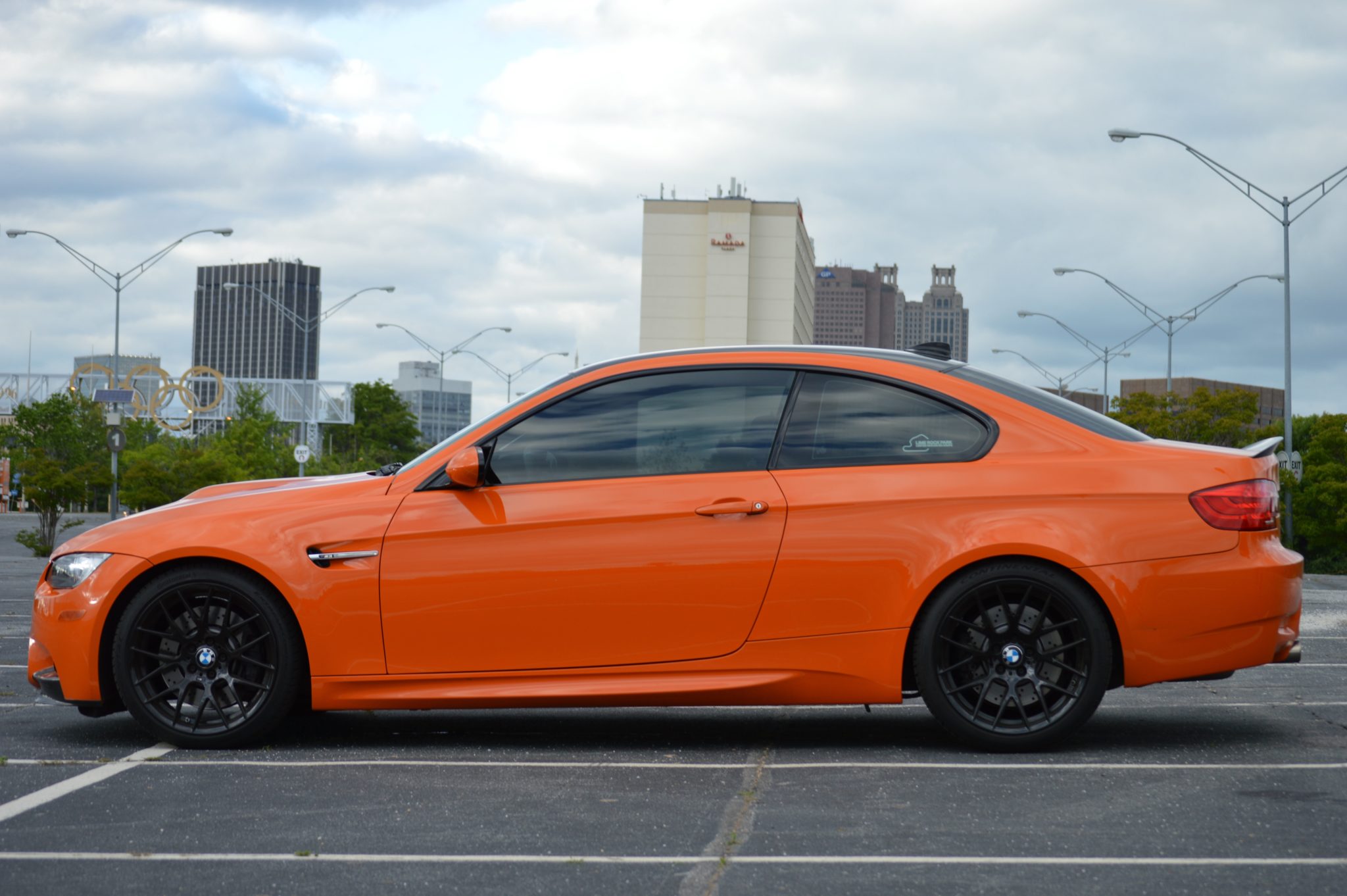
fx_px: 3084
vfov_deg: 16.5
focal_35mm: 82
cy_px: 448
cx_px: 674
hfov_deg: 24.6
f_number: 5.6
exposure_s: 1/125
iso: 100
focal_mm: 55
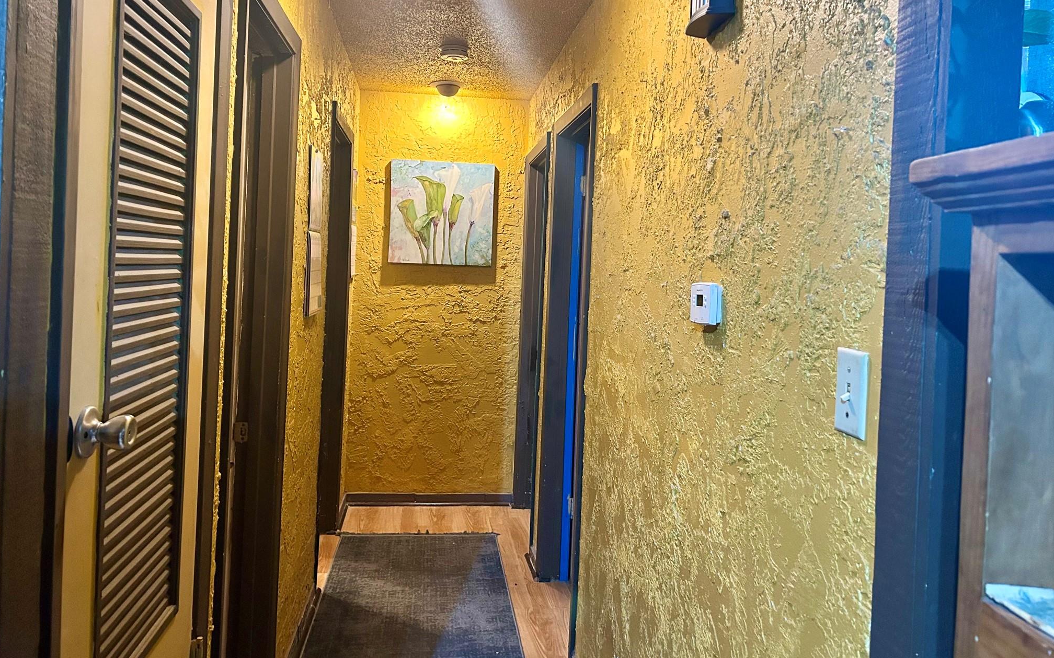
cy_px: 258
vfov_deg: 44.3
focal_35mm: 28
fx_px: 804
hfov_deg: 66.5
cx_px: 520
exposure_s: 1/60
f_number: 1.5
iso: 400
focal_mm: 5.7
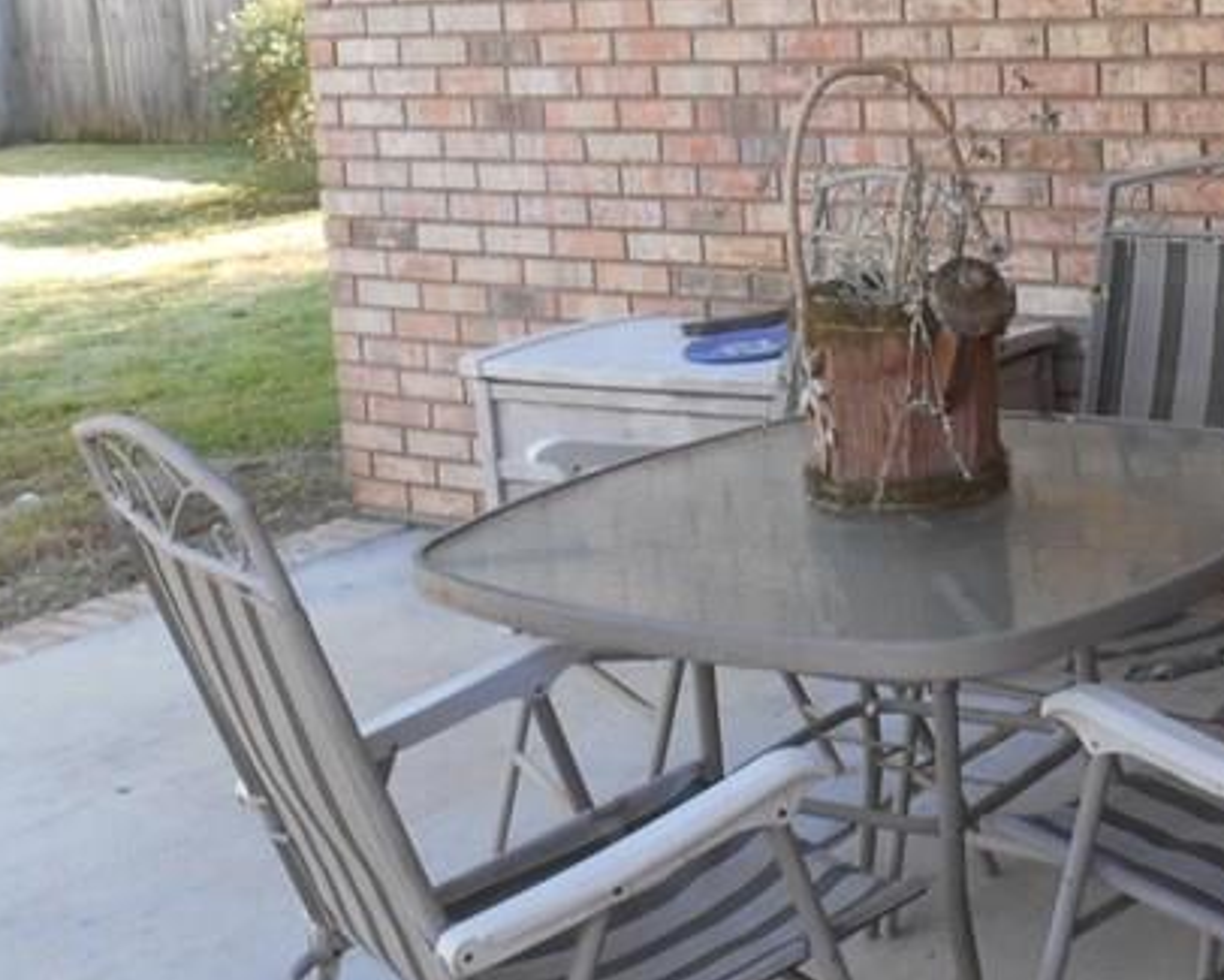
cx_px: 932
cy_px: 235
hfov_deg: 29.1
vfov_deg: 23.6
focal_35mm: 64
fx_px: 2319
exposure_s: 1/60
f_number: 3.4
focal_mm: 4.7
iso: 80
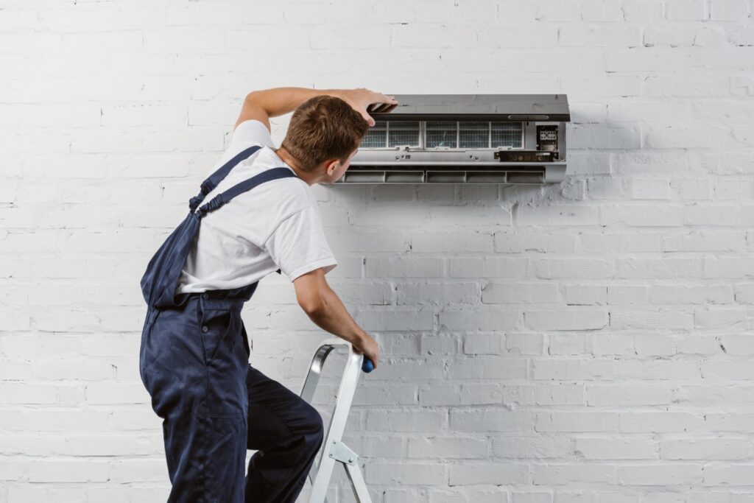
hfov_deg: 28.8
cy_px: 252
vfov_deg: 19.5
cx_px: 377
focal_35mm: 70
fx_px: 1466
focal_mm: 70
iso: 320
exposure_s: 1/160
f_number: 9
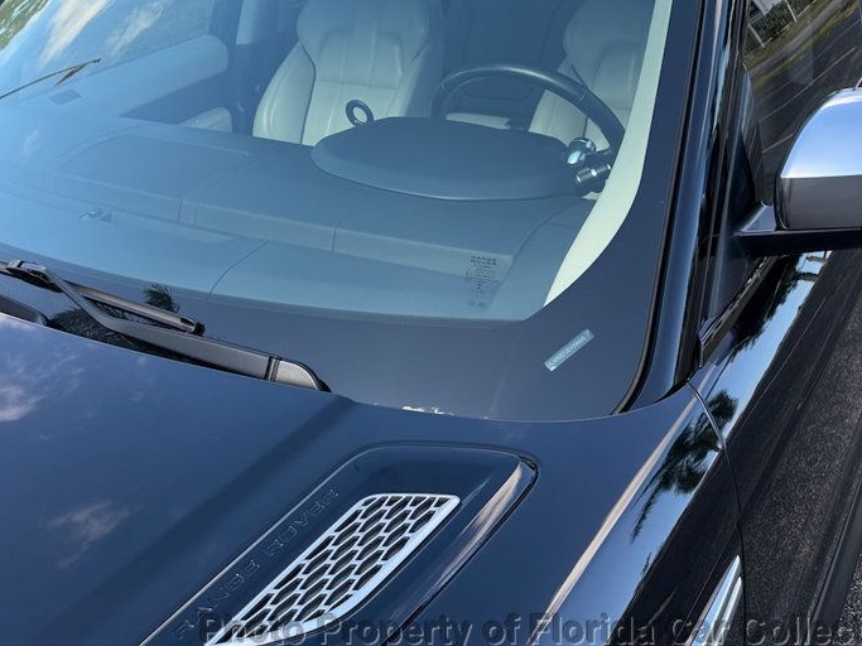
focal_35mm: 36
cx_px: 339
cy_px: 188
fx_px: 896
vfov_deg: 38.9
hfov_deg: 51.0
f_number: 1.78
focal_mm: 6.76
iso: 80
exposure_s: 1/813
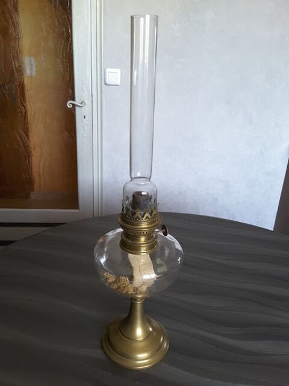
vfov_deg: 58.4
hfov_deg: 45.4
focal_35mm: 31
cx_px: 144
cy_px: 193
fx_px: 345
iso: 160
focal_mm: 2.9
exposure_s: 1/25
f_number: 1.9
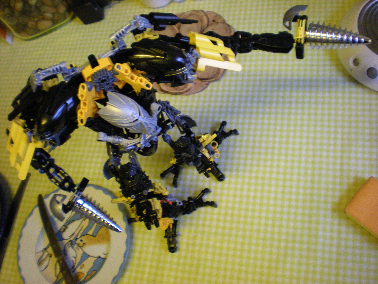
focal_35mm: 38
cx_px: 189
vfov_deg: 37.7
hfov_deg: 49.0
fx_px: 415
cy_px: 142
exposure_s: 1/8
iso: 354
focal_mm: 6.3
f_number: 3.1
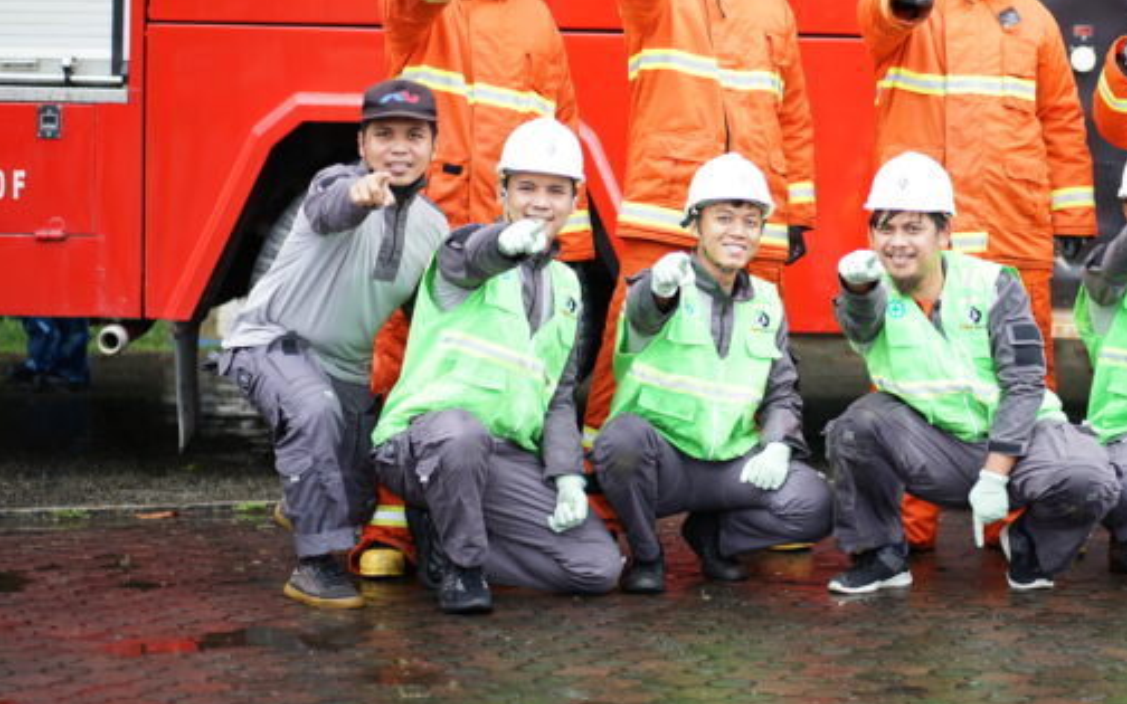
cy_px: 201
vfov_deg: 10.1
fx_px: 3962
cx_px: 801
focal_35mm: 129
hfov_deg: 16.1
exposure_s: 1/800
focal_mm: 85
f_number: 1.8
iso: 160
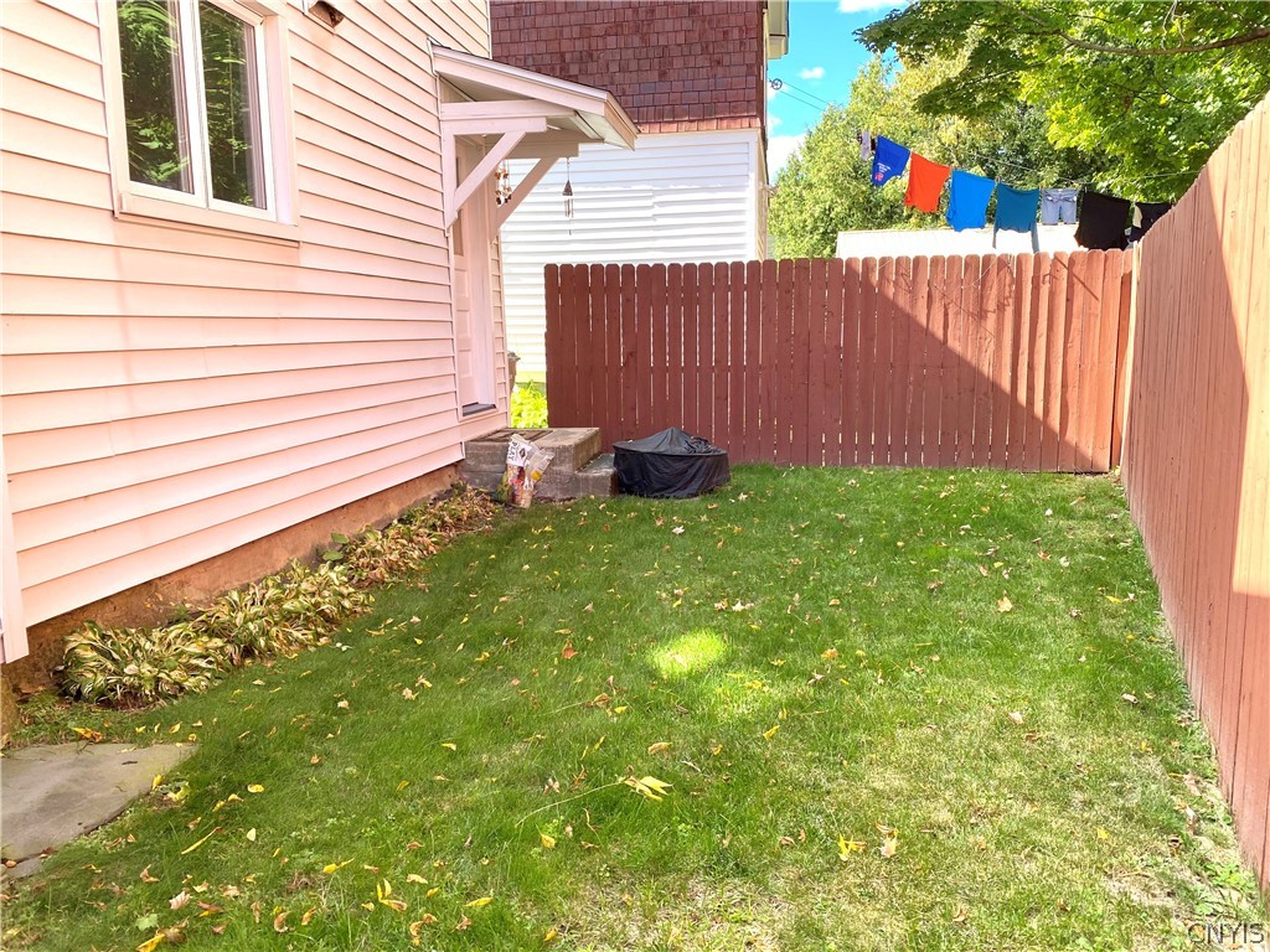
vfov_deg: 53.1
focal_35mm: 26
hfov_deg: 67.3
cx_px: 635
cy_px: 476
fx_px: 954
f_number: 1.8
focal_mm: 4.25
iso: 32
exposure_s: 1/279
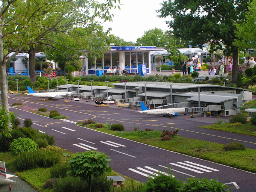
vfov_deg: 21.9
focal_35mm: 67
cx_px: 128
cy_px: 96
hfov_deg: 29.0
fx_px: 495
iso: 50
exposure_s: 1/100
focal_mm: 11.1
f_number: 5.6
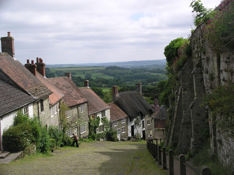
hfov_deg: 36.8
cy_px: 88
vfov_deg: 28.0
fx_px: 351
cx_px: 117
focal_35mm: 52
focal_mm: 10.9
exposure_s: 1/460
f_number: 5.6
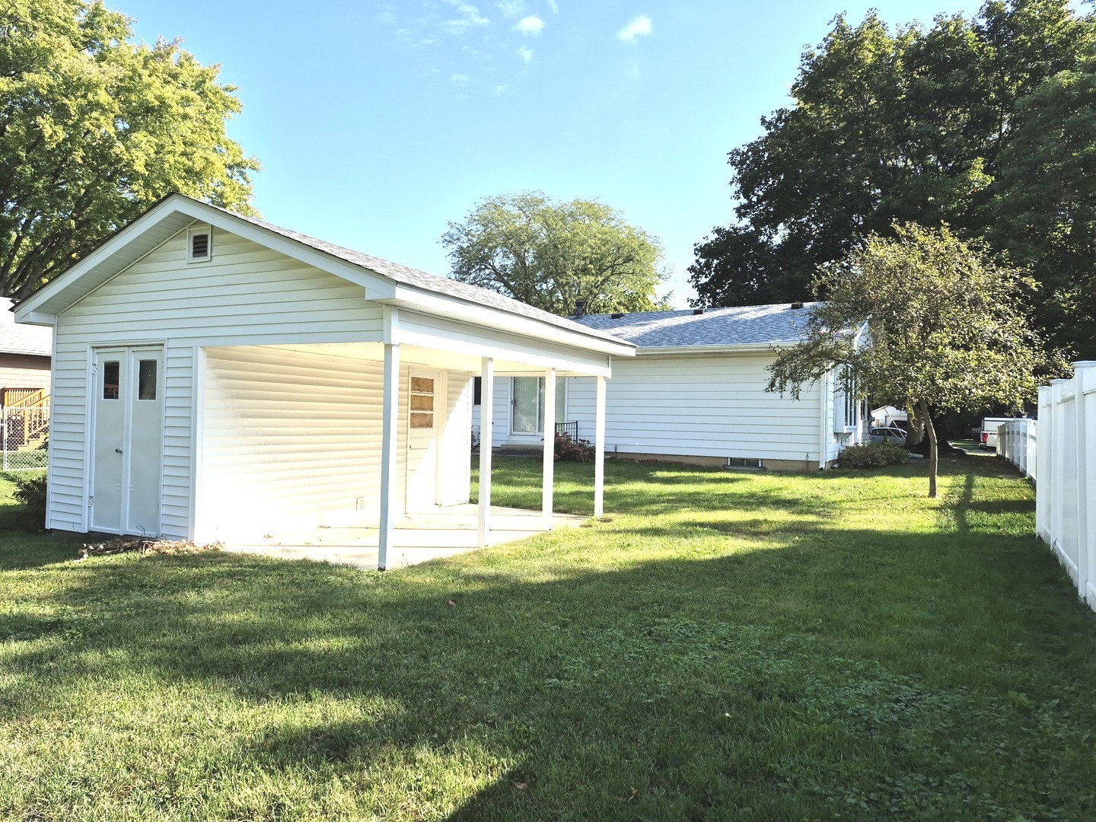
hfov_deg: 73.9
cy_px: 411
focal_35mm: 23
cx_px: 548
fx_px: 728
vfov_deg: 58.9
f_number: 1.8
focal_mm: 5.4
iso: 25
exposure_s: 1/1292
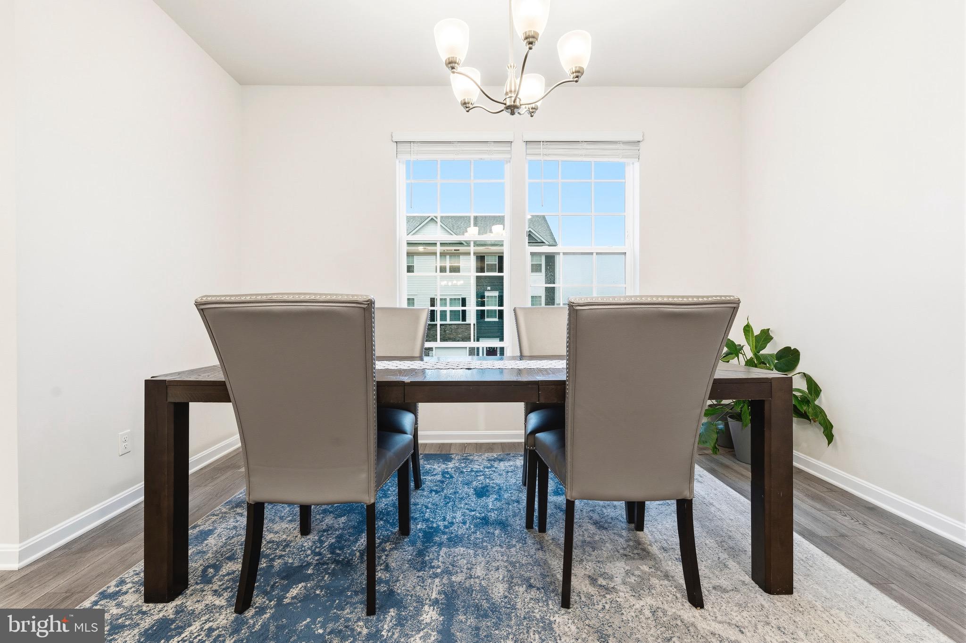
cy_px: 322
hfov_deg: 95.0
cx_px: 483
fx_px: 443
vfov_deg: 72.0
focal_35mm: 16
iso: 160
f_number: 8
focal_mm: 16.5
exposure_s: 1/13
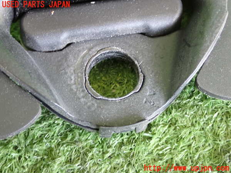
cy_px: 86
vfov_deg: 25.2
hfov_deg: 33.2
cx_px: 116
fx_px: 387
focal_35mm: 58
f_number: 3.5
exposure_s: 1/25
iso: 800
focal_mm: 10.35
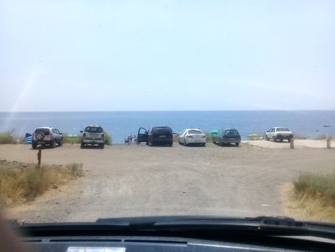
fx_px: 300
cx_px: 168
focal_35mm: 31
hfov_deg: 58.3
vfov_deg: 45.5
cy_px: 126
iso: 50
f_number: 2.2
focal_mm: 3.3
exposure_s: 1/2123
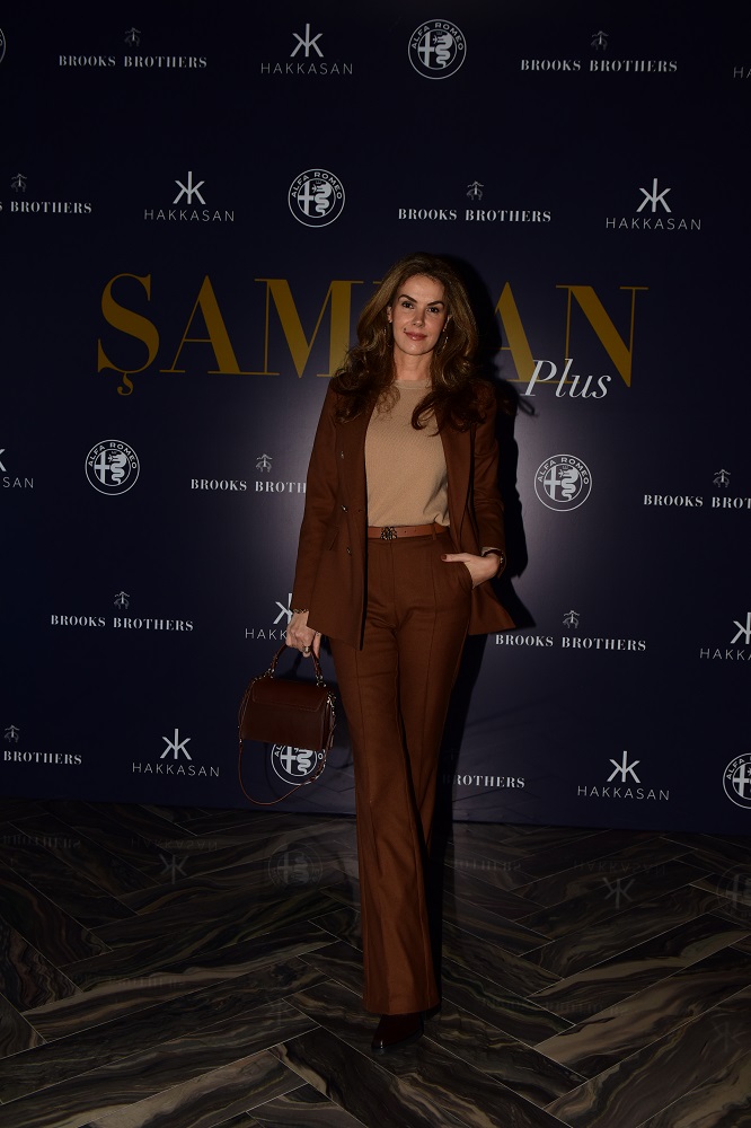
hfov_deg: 41.1
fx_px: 1002
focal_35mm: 32
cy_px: 564
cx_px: 376
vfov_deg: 58.7
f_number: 5.6
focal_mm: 32
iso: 640
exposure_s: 1/250
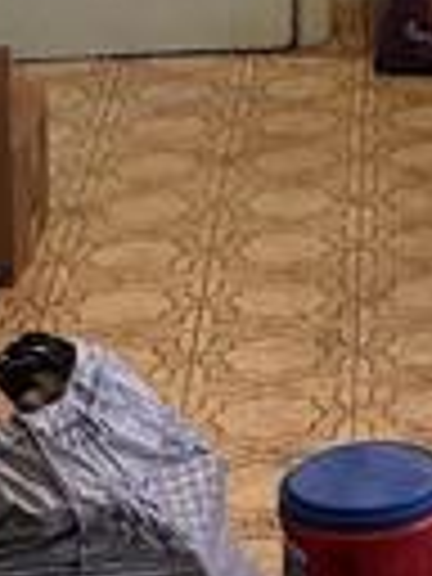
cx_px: 734
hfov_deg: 7.5
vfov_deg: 9.6
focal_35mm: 192
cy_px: -603
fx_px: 3195
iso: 125
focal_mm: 6.86
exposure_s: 1/60
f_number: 1.78
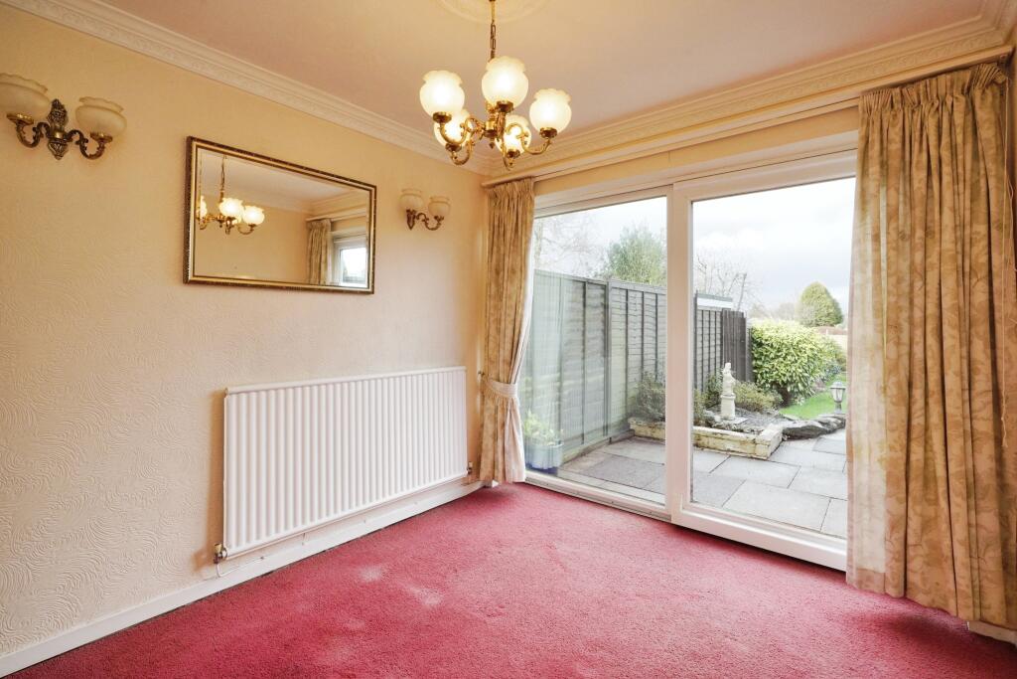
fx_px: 452
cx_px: 508
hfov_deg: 96.7
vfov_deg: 73.8
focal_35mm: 16
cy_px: 340
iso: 1000
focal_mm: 16
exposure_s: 1/125
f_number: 11
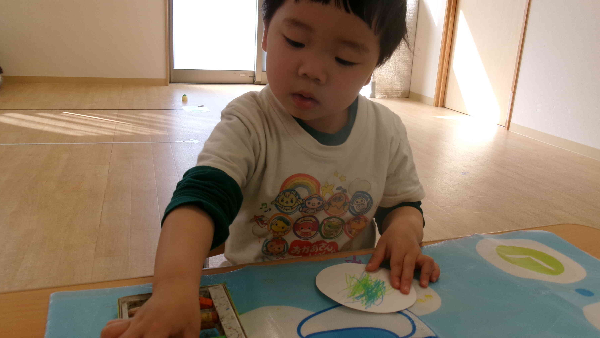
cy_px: 157
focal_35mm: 31
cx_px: 298
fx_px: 493
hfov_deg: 62.6
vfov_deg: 37.8
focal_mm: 5.1
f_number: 3.9
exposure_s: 1/150
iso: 100
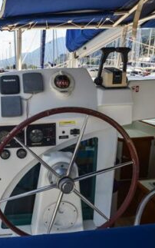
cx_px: 15
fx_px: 203
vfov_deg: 62.9
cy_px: 122
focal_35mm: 30
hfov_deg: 38.8
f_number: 10
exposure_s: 1/400
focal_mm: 19
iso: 250
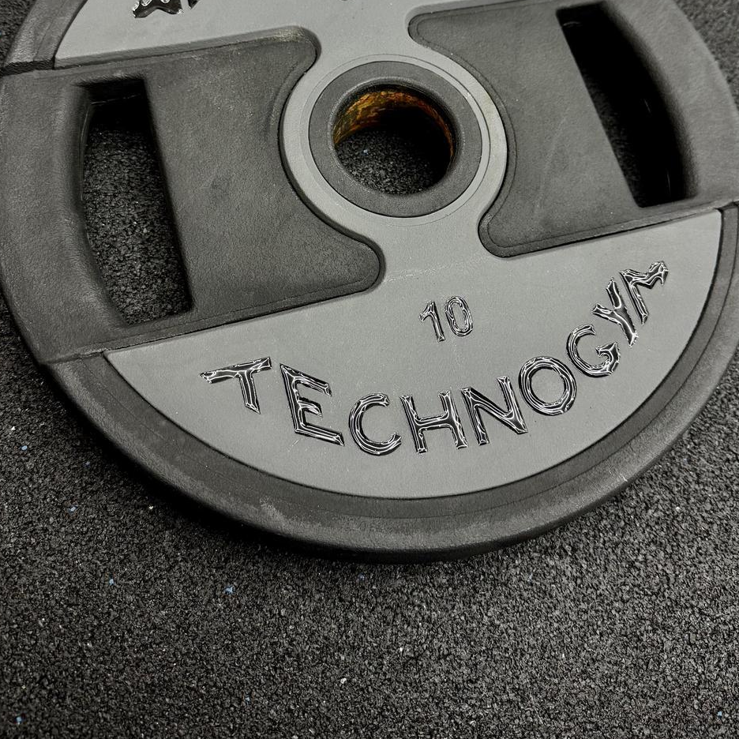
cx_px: 383
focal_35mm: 34
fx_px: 821
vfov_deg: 47.0
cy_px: 204
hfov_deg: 48.4
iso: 125
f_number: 1.78
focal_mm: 6.76
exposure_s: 1/100
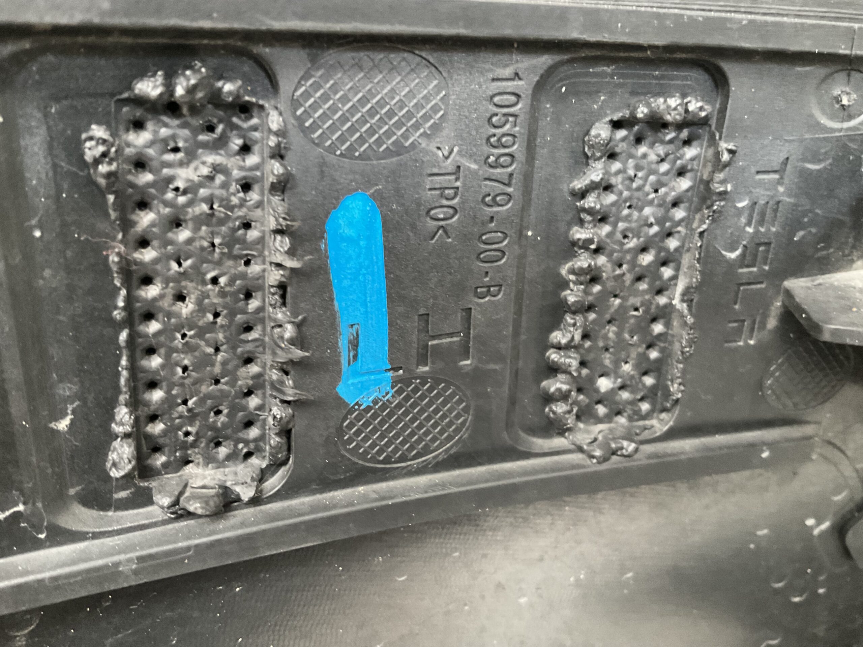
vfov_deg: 48.2
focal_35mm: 29
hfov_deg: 61.7
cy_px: 324
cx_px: 432
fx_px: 723
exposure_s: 1/25
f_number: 1.8
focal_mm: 3
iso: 400
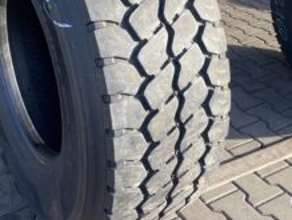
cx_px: 135
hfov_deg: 37.4
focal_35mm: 51
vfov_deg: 28.3
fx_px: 431
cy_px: 62
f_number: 1.8
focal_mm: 4.25
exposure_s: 1/402
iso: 32
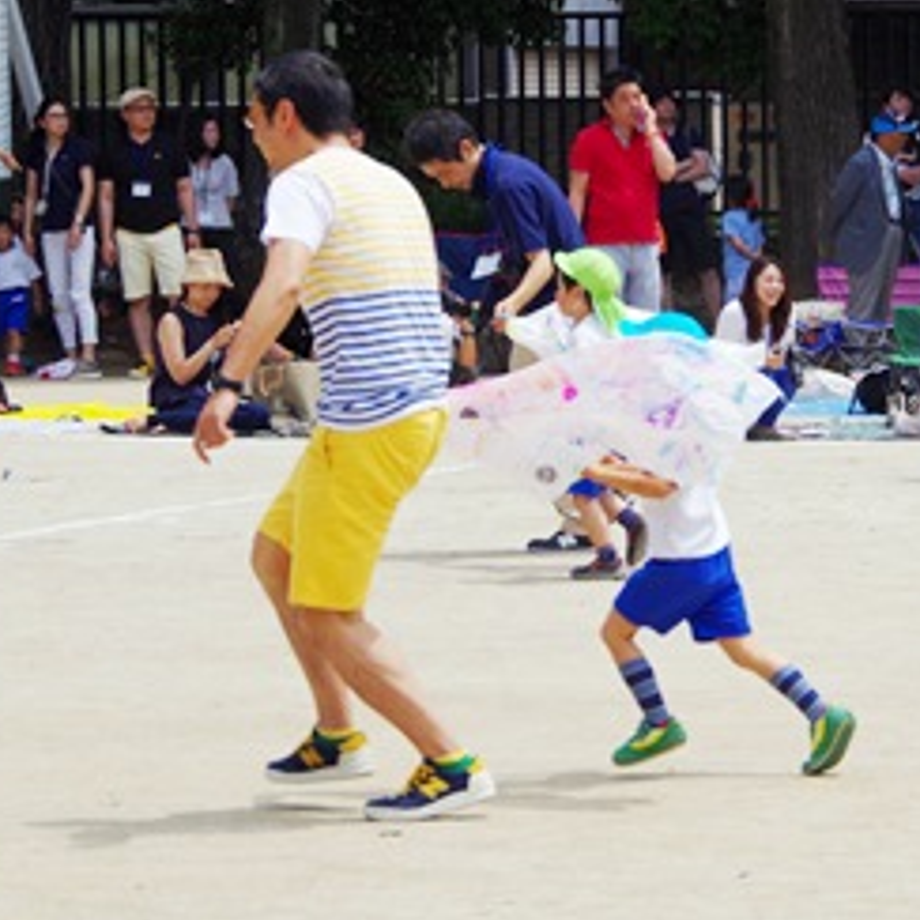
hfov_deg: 11.0
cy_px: 371
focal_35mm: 159
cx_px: 728
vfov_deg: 11.0
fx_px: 4781
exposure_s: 1/1000
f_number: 7.1
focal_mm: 68
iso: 200
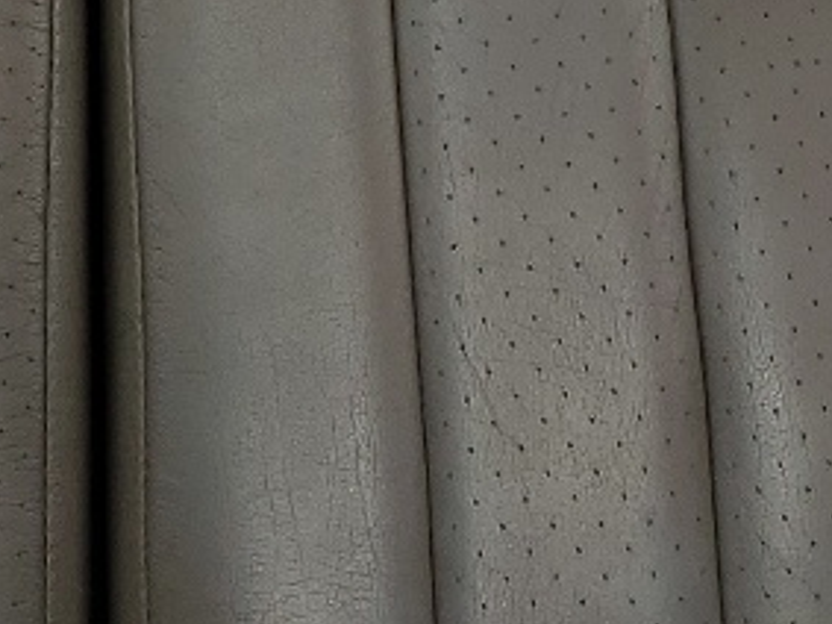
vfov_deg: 9.7
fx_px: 3532
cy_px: -374
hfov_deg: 13.4
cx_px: 394
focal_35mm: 147
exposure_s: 1/167
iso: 50
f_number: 1.5
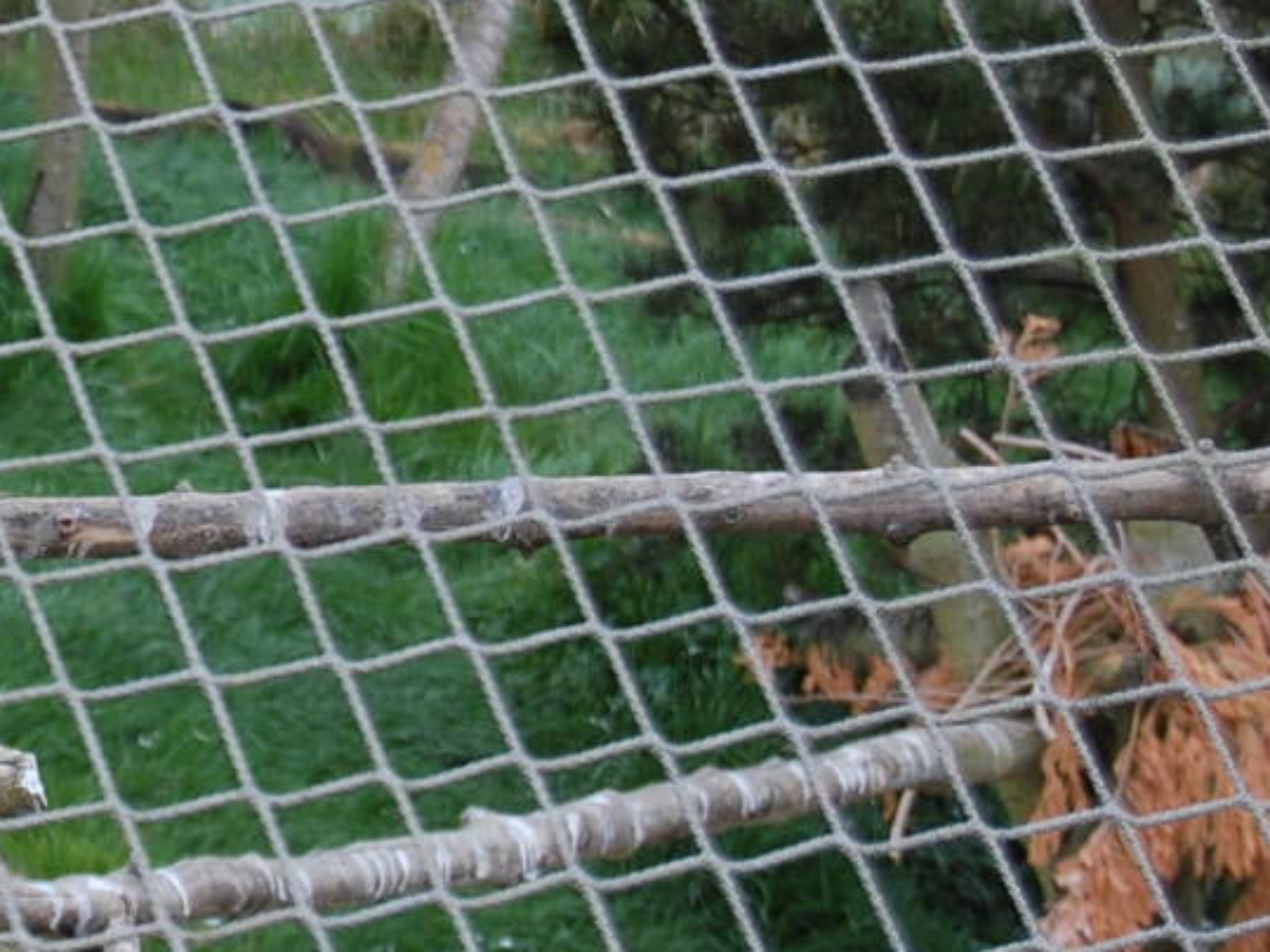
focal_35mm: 235
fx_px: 8635
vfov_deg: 6.3
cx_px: -594
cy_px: 174
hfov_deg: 8.2
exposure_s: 1/160
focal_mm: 55
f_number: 6.3
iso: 200
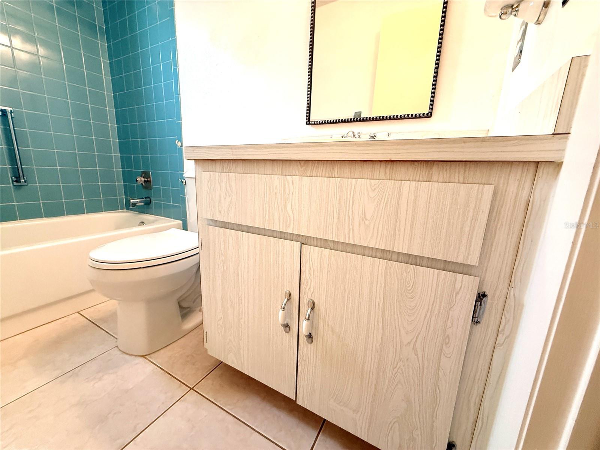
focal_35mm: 14
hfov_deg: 102.1
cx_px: 300
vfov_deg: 85.7
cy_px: 225
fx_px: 243
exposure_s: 1/120
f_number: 2.2
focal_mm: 2.22
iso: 250
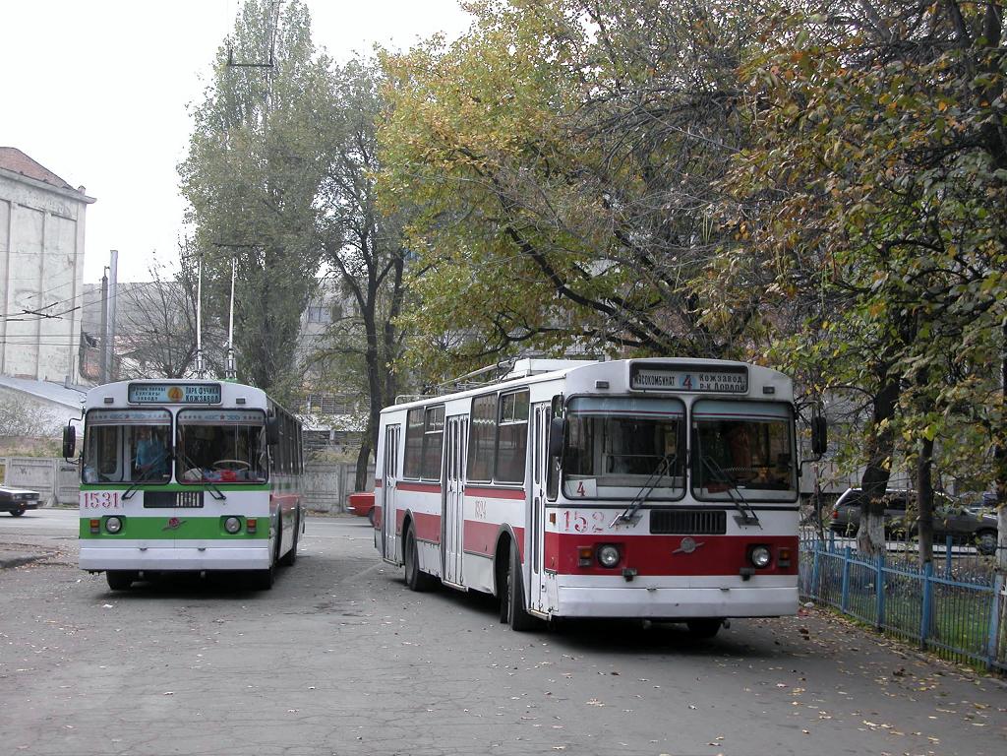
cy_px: 378
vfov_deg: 25.2
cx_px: 504
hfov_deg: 33.2
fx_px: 1687
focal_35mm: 58
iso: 100
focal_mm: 14.7
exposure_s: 1/149
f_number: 3.9
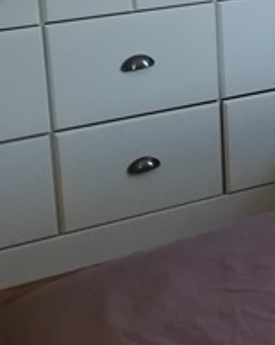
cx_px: 352
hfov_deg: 14.6
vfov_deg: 18.8
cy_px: 57
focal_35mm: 101
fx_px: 1029
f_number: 2.2
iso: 320
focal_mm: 3.83
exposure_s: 1/33.3
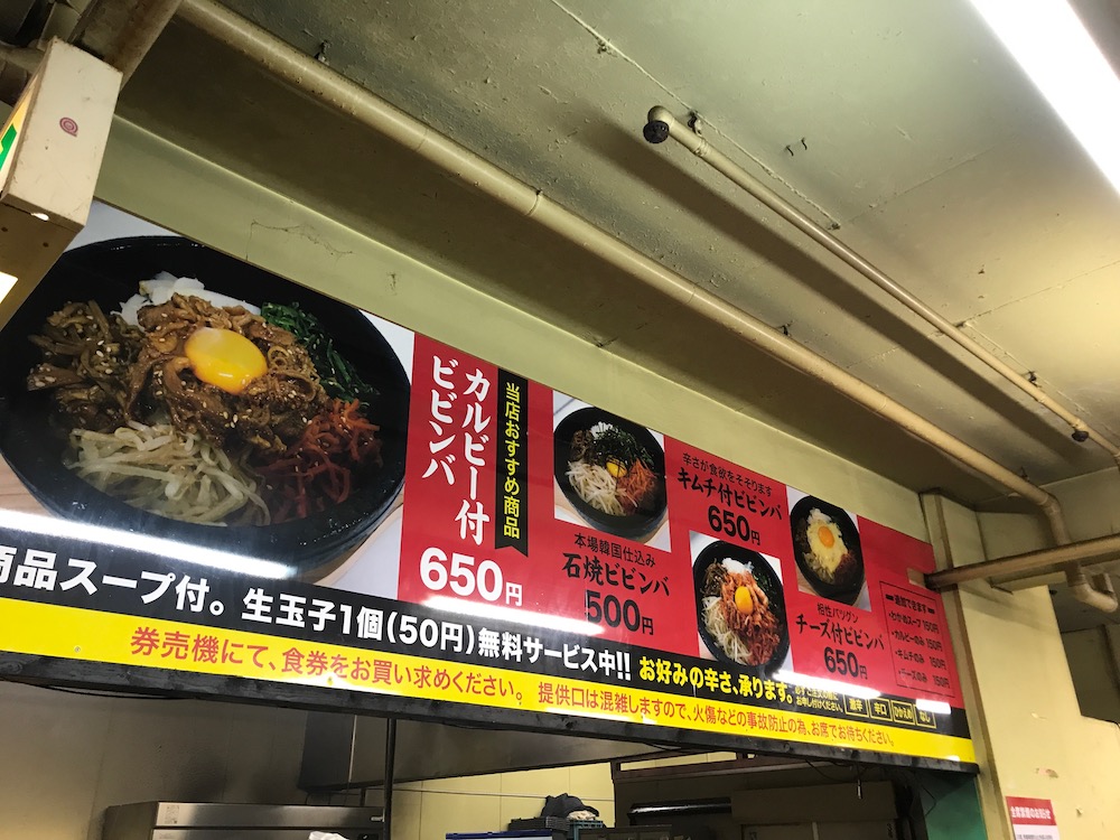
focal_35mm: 28
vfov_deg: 49.7
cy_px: 420
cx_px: 560
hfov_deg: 63.4
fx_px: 906
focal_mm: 3.99
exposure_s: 1/24
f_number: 1.8
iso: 40
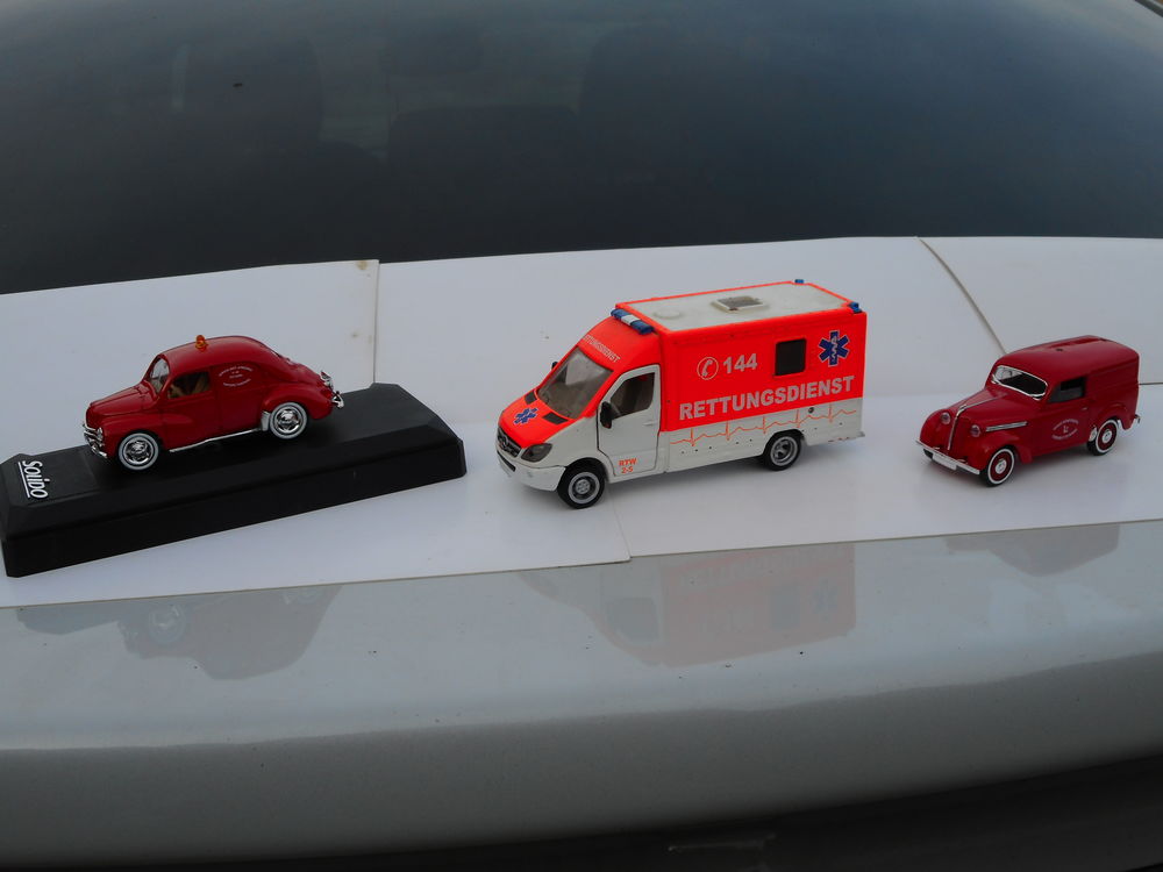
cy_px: 436
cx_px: 582
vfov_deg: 28.6
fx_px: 1713
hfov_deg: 37.5
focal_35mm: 51
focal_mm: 9.1
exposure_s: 1/160
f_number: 4.9
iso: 80
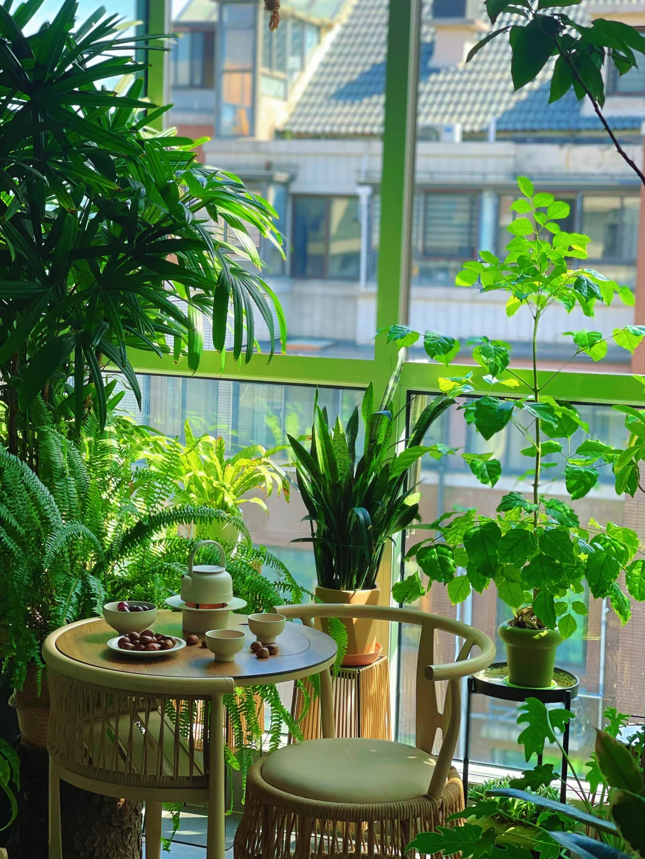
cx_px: 308
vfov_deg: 29.0
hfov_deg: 21.9
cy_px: 418
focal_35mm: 67
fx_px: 1665
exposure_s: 1/139
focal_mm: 7.5
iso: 20
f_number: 2.2
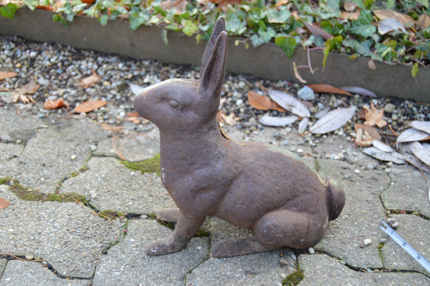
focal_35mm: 46
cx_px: 215
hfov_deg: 42.4
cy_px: 143
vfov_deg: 28.9
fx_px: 555
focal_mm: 31
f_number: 5
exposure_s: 1/100
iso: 400
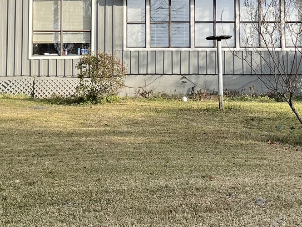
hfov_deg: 25.1
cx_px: 87
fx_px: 672
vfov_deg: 18.8
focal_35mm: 77
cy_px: 25
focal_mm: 5.1
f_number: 1.6
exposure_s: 1/1003
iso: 32
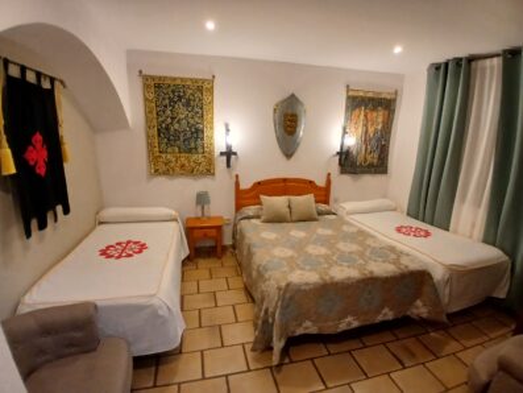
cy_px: 196
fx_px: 257
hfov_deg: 91.0
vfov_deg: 74.8
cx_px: 262
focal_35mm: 17
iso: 200
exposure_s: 1/33
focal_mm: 1.4
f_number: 2.2
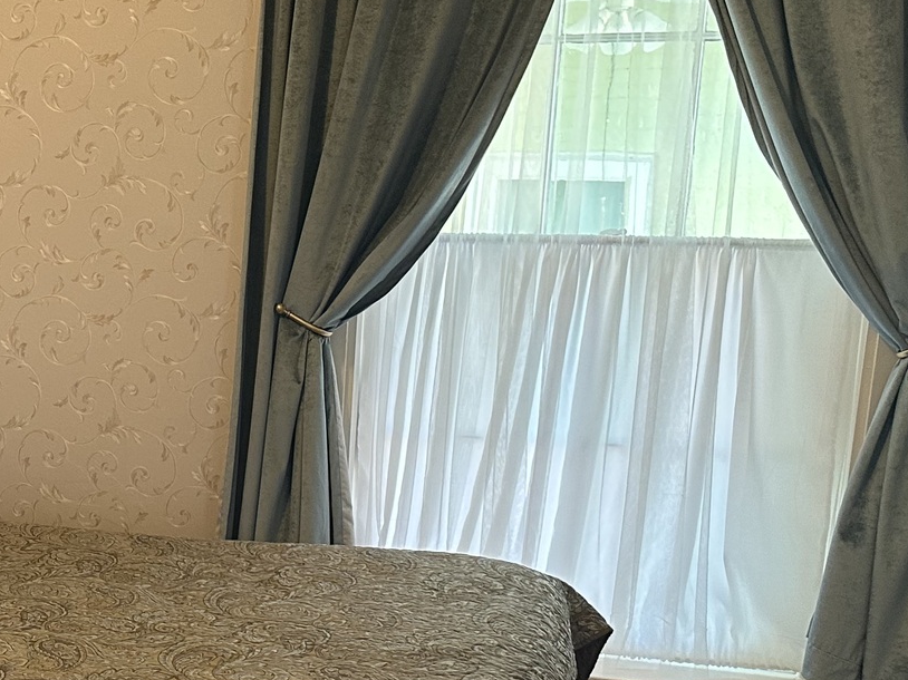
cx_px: 23
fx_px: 1547
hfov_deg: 30.6
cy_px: 512
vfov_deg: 24.5
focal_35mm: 59
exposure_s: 1/60
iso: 250
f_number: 1.78
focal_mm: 6.86
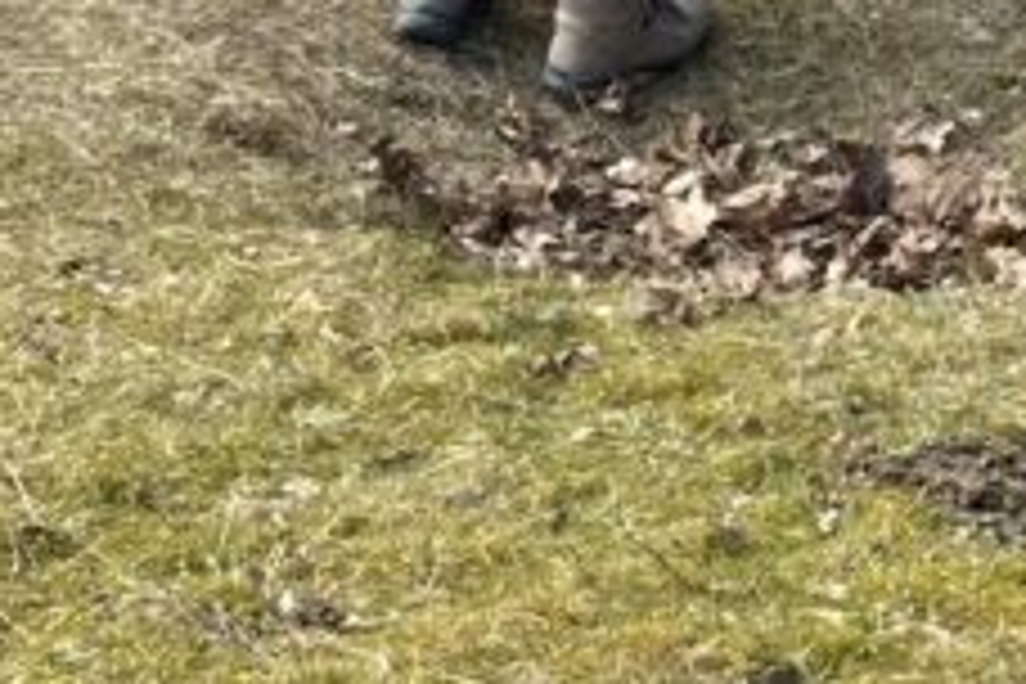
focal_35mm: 224
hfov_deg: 9.2
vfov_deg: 6.0
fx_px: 6384
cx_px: 842
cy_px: -576
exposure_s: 1/740
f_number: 1.78
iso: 64
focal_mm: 6.86
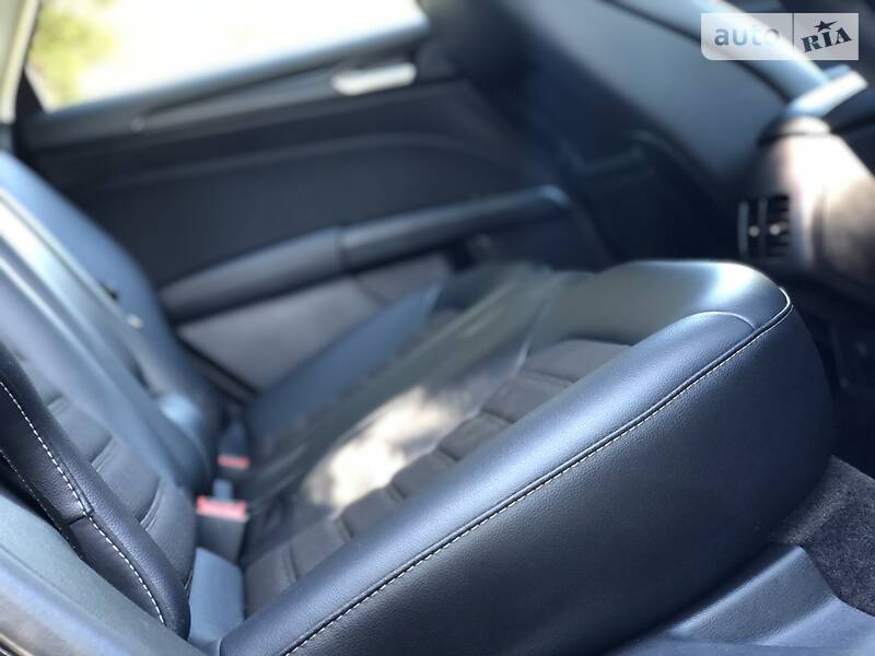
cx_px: 438
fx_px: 1314
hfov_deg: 36.8
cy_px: 328
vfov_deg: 28.0
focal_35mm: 52
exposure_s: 1/30
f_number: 2.4
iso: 160
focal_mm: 6
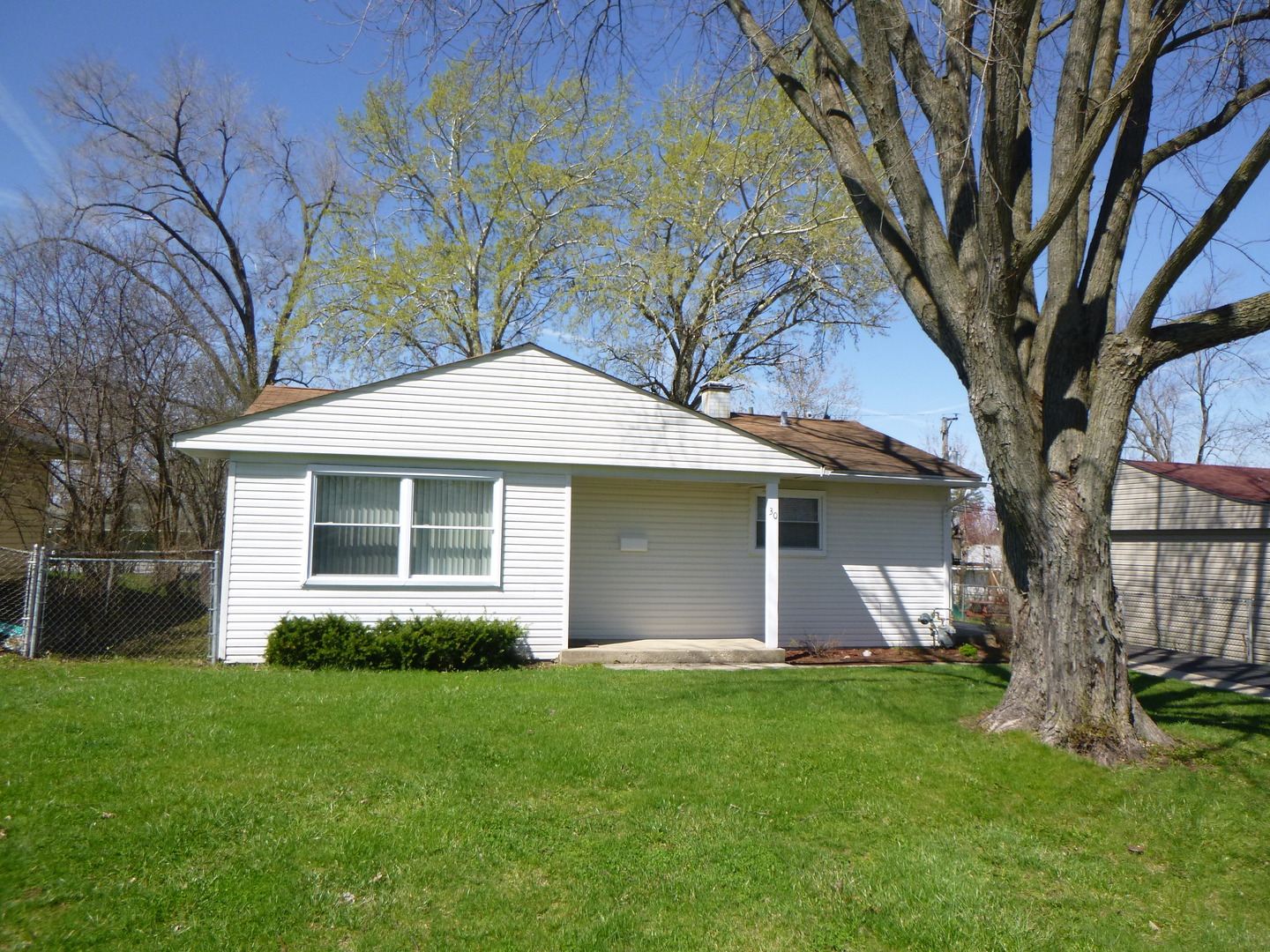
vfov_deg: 54.9
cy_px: 476
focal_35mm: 25
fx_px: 917
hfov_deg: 69.4
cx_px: 635
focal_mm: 4.5
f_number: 3.9
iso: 100
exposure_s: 1/500
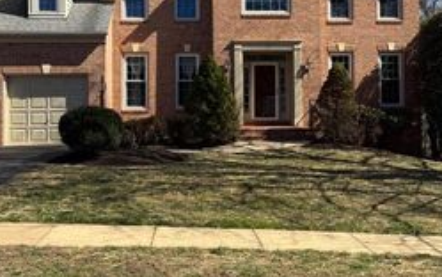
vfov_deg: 25.2
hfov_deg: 39.5
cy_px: 86
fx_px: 615
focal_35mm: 51
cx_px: 240
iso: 80
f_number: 1.78
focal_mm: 6.76
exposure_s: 1/3279
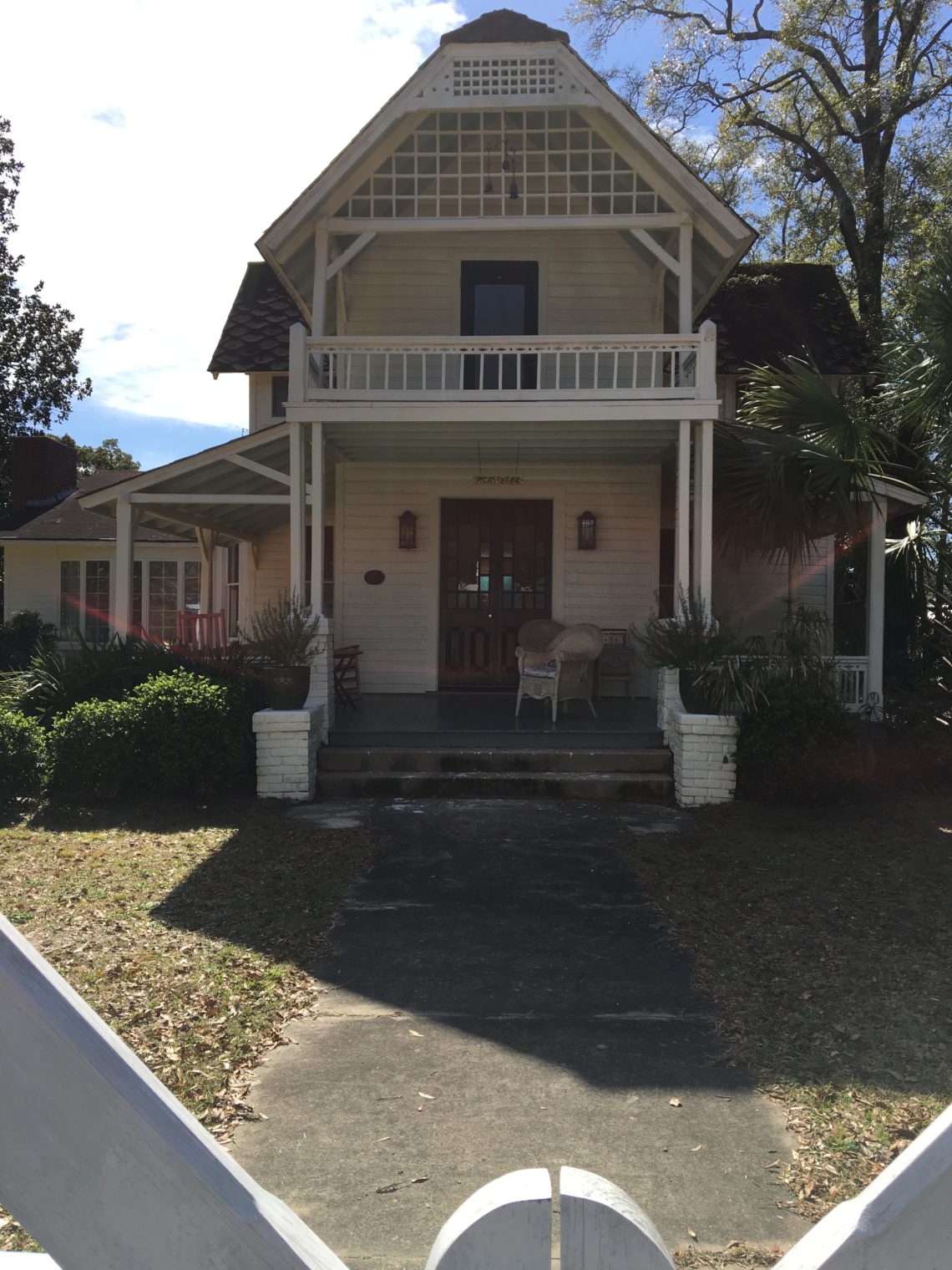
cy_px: 635
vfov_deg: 61.7
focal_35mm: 29
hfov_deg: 48.2
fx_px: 1063
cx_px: 476
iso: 25
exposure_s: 1/1304
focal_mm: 4.15
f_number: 2.2
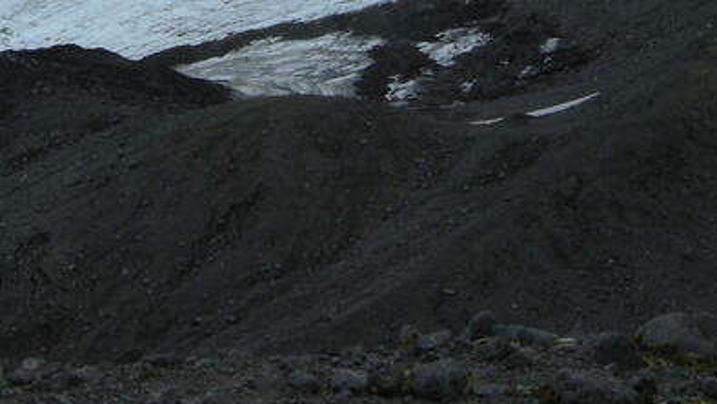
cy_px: -131
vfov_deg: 11.9
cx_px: 175
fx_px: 1883
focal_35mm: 99
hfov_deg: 21.4
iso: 100
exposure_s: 1/306
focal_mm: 7.5
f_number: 6.1
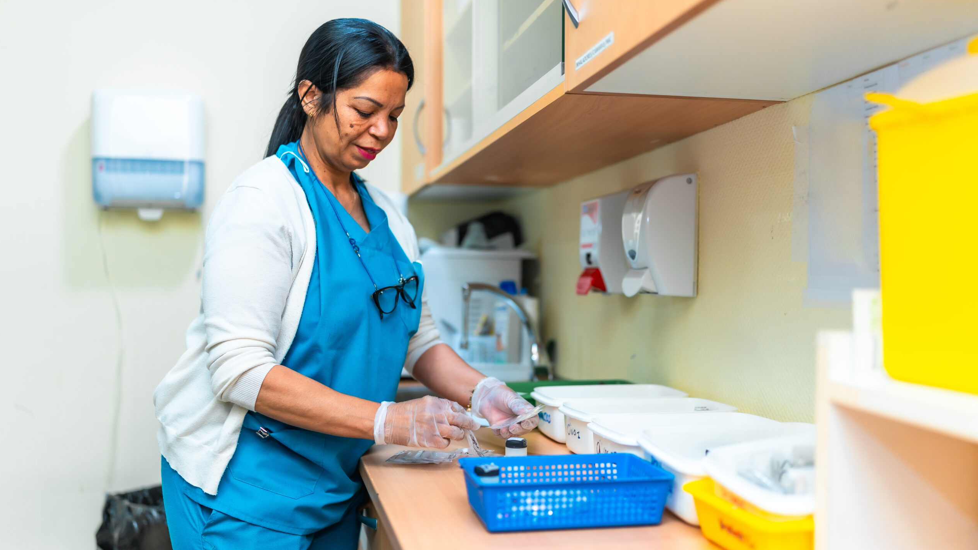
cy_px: 288
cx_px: 491
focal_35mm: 37
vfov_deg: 32.0
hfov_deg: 54.0
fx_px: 959
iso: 400
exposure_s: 1/160
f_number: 1.4
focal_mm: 35
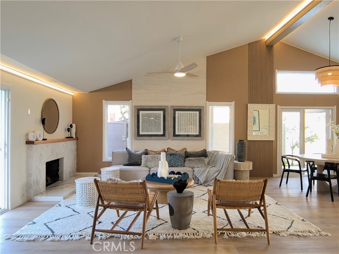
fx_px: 235
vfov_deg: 56.8
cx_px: 170
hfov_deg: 71.6
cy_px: 127
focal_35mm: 24
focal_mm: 1.95
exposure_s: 1/60
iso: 200
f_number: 2.2
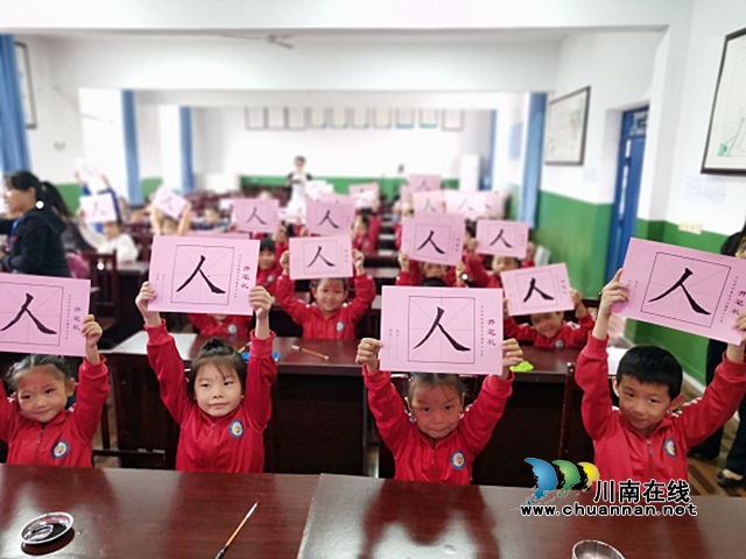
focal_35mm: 27
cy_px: 280
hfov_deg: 65.3
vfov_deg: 51.4
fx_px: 582
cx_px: 373
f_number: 2.2
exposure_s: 1/24
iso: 400
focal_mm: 3.95
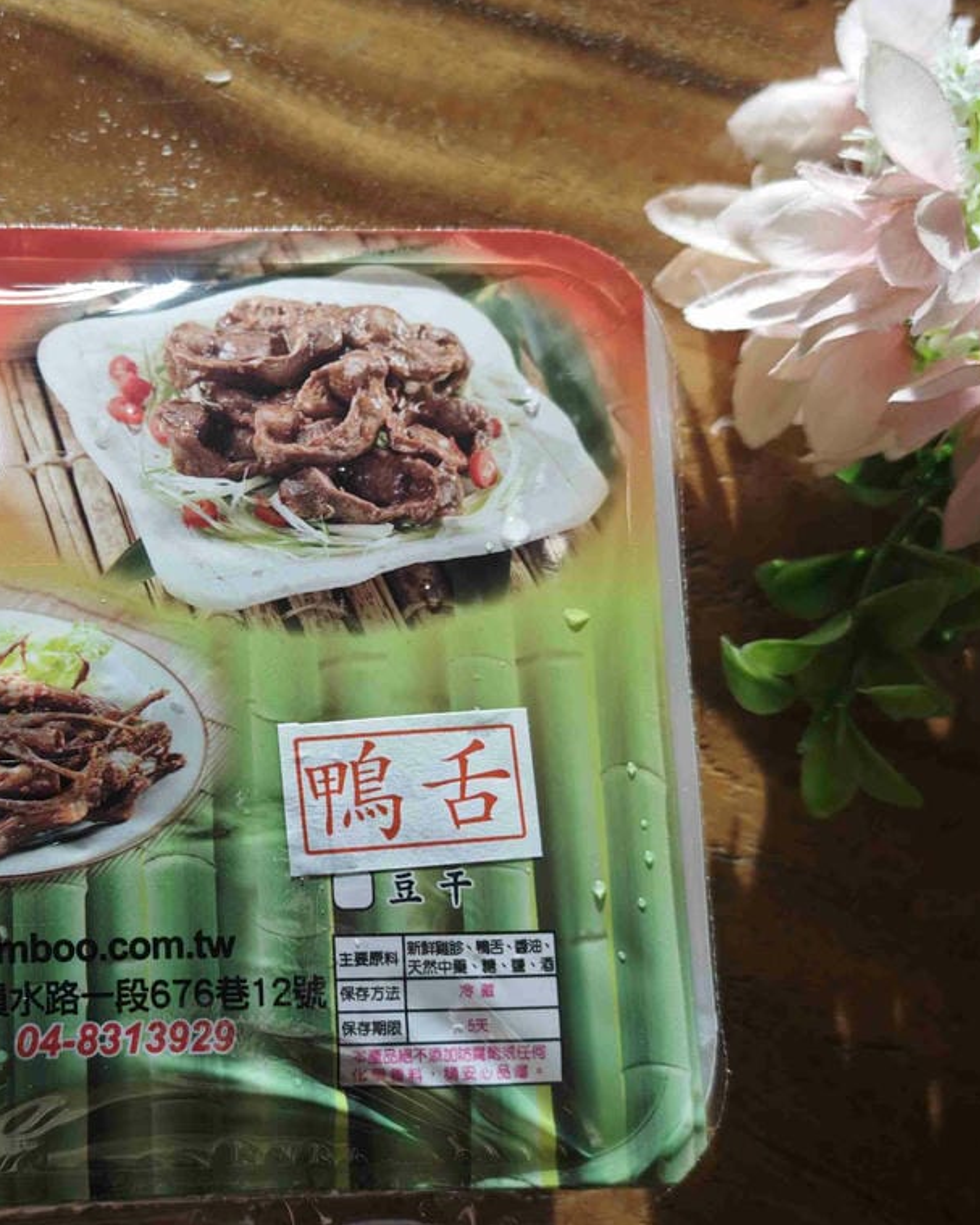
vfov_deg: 34.7
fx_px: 1958
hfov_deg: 27.6
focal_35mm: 54
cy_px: 673
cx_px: 213
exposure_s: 1/120
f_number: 2
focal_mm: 8.72
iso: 108
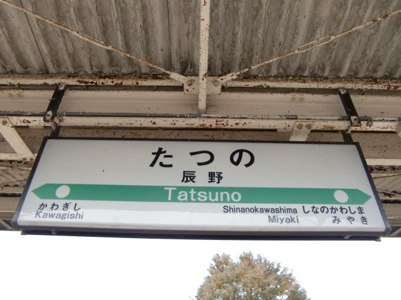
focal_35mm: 28
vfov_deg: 49.7
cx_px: 200
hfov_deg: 63.4
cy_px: 150
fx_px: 324
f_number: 2.6
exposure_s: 1/60
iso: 64
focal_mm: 4.9
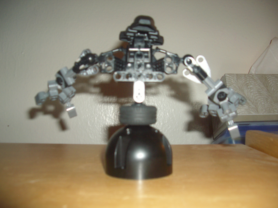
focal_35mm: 35
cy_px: 104
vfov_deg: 40.7
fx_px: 281
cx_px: 139
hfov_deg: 52.6
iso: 100
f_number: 2.6
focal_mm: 5.8
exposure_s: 1/60
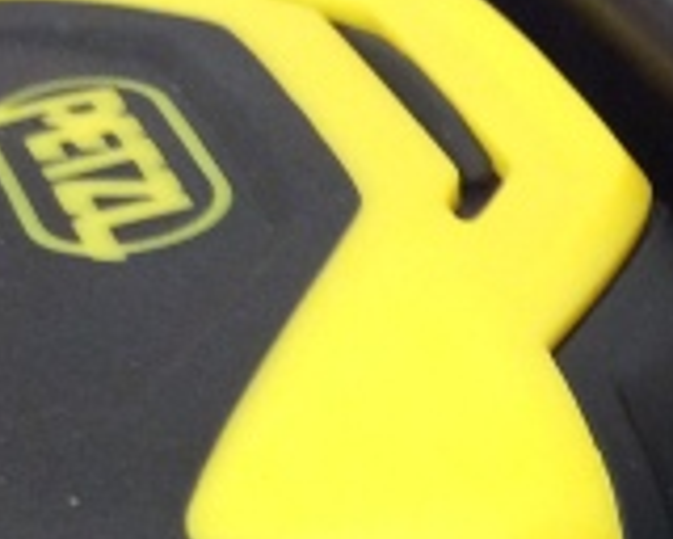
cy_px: 476
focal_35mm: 125
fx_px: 2490
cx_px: 967
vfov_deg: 12.3
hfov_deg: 14.5
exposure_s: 1/24
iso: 200
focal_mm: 3.3
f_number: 2.4
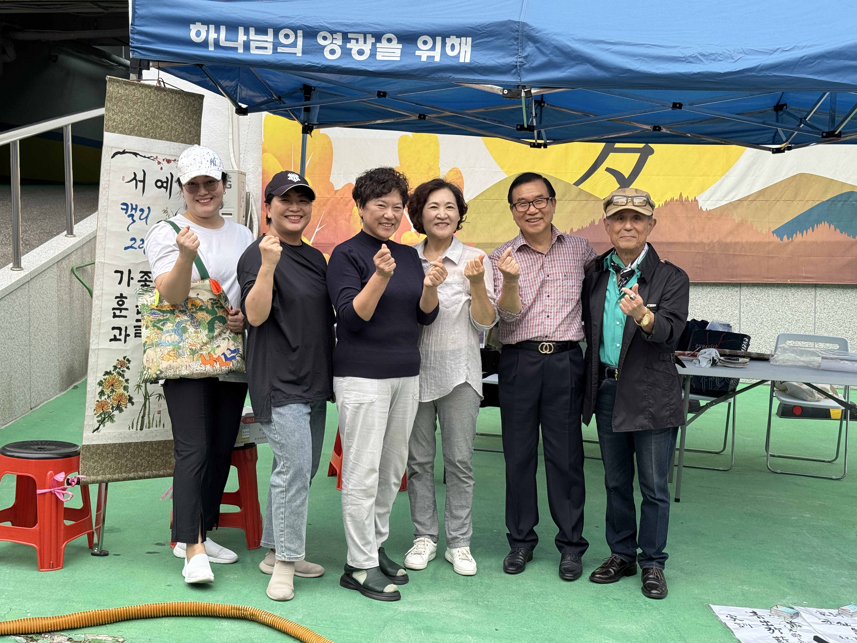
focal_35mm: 48
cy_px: 322
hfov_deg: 39.7
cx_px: 428
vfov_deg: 30.3
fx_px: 1188
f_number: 1.78
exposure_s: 1/783
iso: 64
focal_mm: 6.76
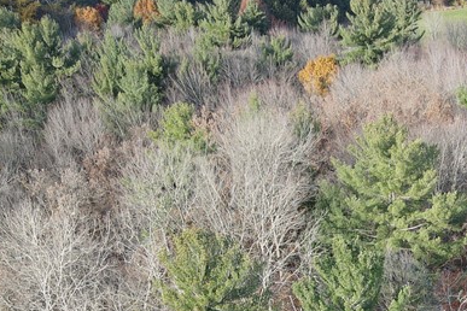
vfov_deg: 19.5
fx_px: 856
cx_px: 466
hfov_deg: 28.6
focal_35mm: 66
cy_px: 363
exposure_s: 1/100
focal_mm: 4.5
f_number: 2.8
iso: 100
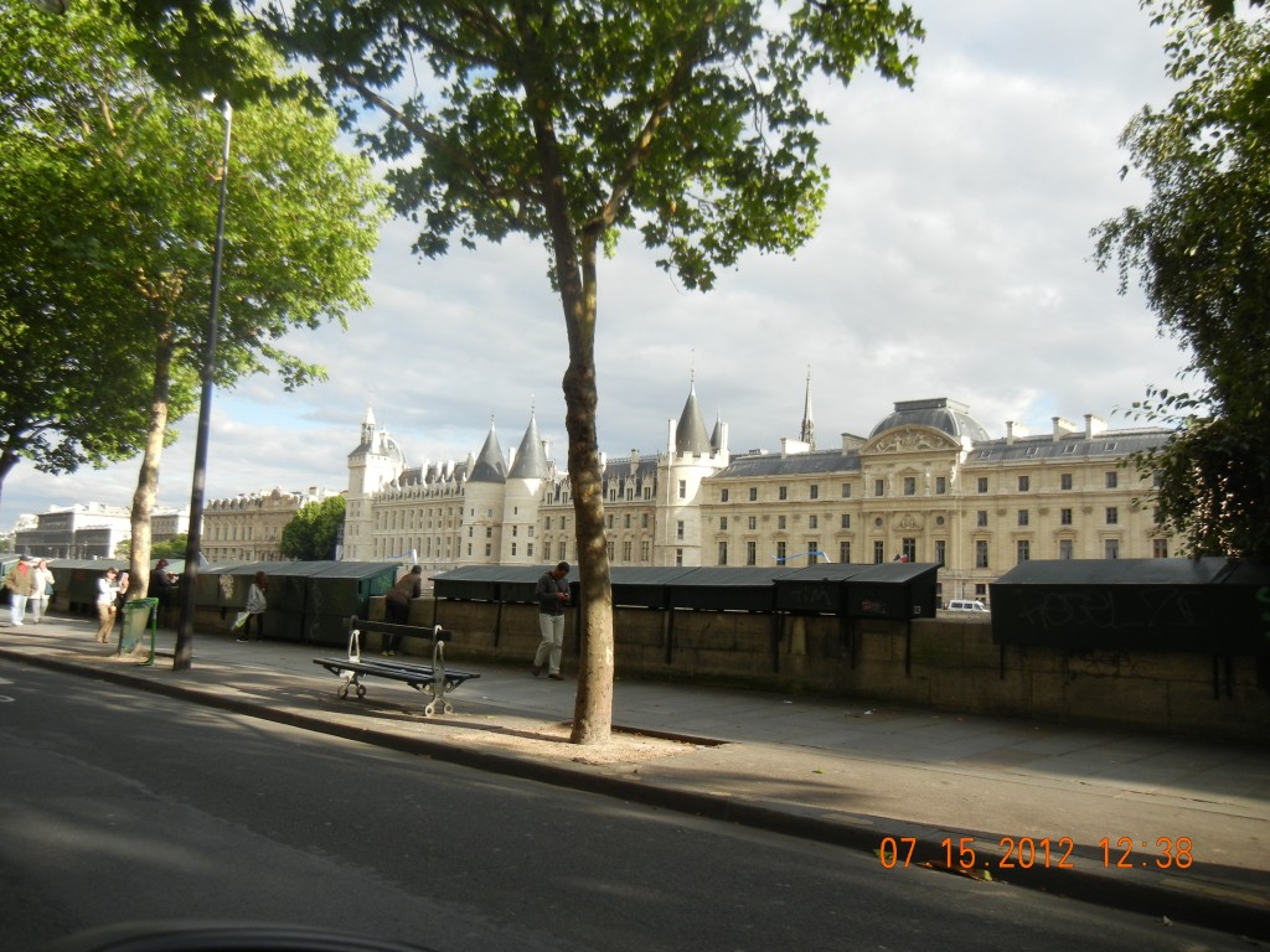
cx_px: 635
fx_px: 1101
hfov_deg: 60.0
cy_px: 476
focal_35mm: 30
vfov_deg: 46.8
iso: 160
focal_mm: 5.4
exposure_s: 1/558
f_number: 3.5
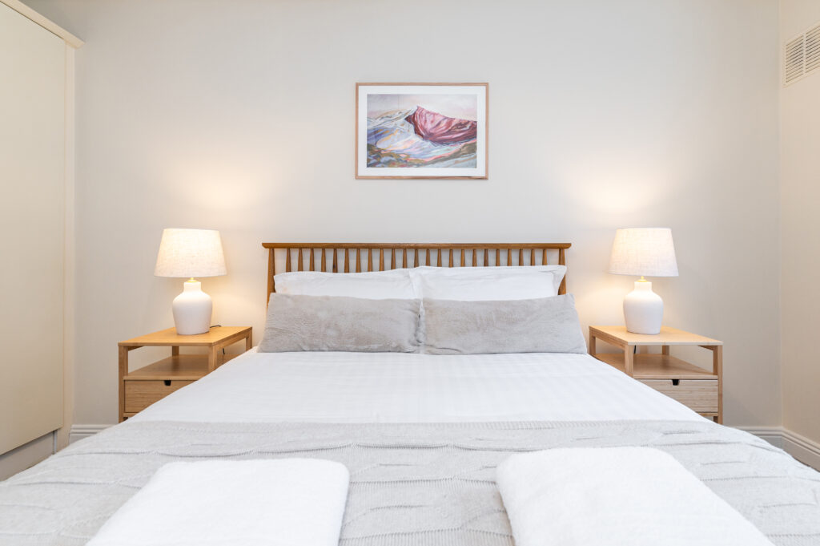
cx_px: 410
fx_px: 341
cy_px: 273
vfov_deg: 77.2
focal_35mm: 15
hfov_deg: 100.4
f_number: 6.3
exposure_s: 1/30
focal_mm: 15
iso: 400
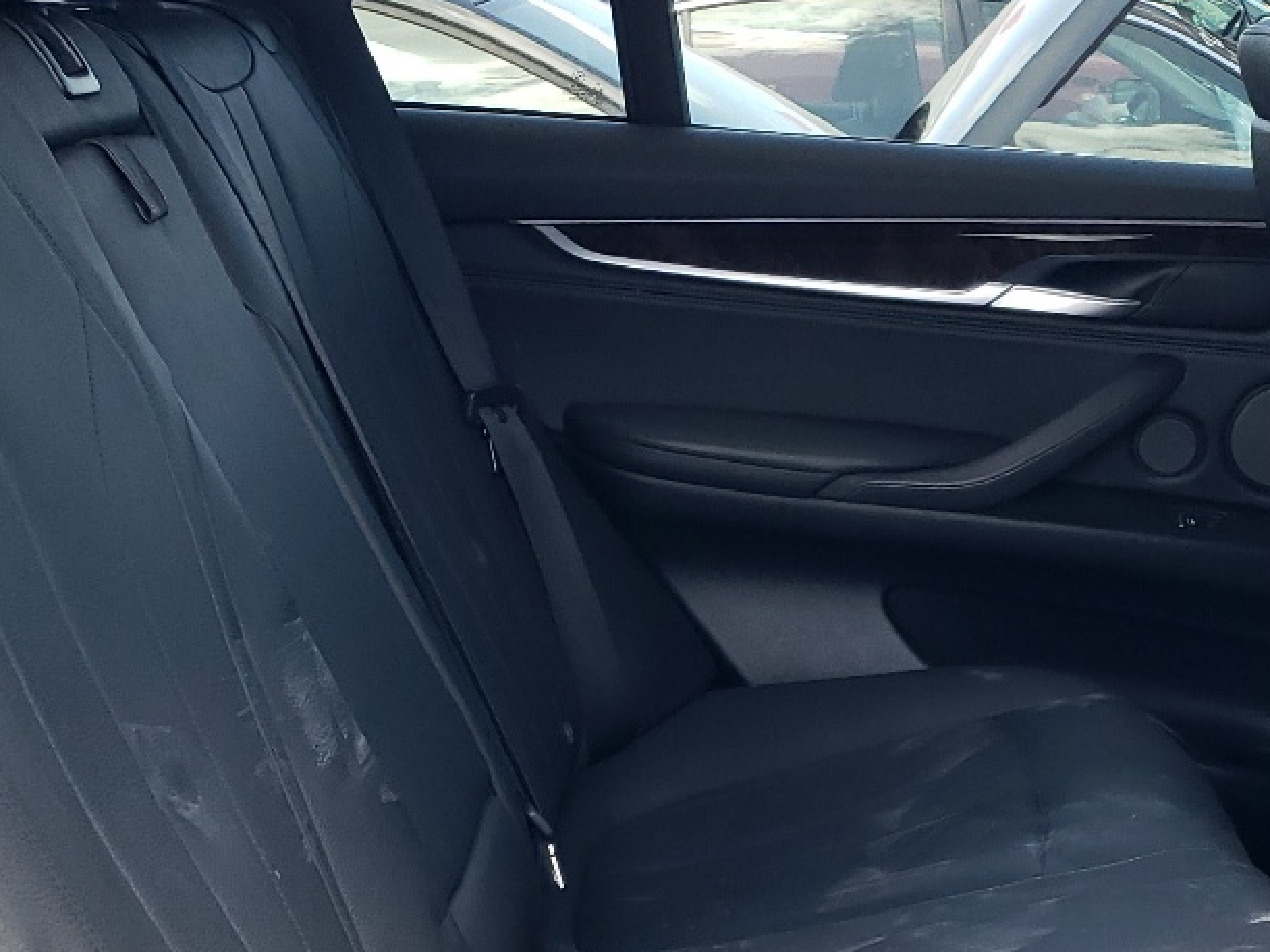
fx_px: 2495
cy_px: 807
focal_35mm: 68
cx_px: 917
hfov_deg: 28.2
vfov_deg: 21.3
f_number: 1.5
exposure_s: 1/120
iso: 92
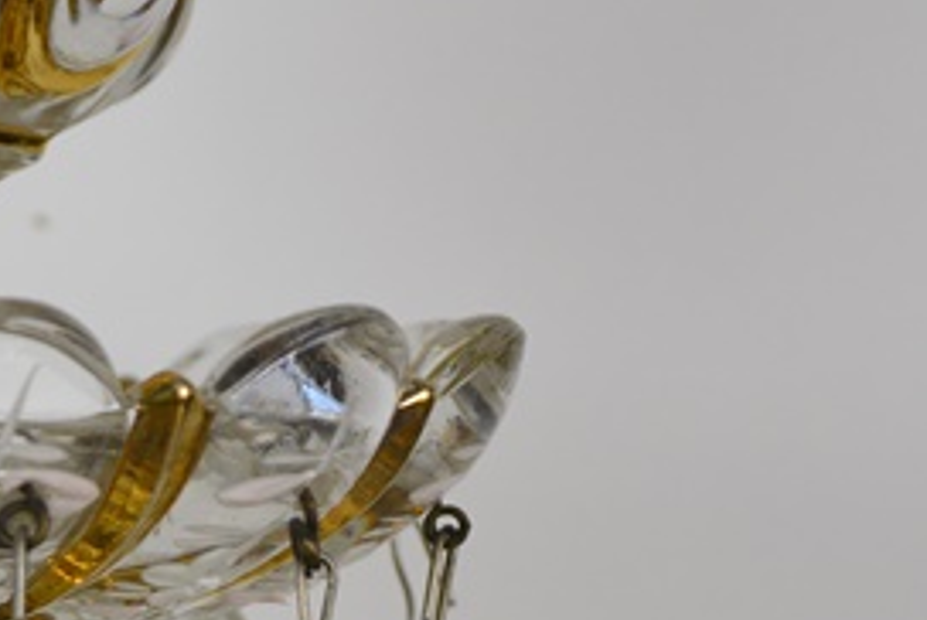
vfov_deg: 12.3
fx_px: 2810
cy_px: 766
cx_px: -170
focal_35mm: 109
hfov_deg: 17.9
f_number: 5.6
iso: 220
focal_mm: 22
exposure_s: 1/125
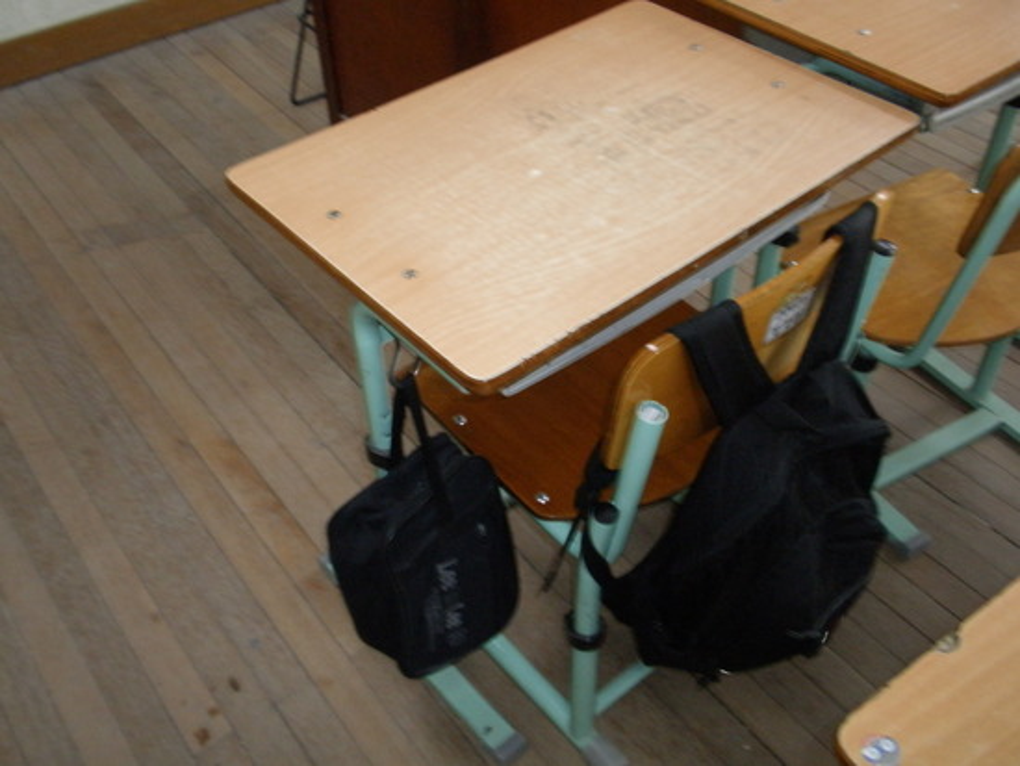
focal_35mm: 37
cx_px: 510
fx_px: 1091
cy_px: 383
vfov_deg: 38.7
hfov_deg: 50.1
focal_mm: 6.6
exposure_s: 1/30
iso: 200
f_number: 3.5
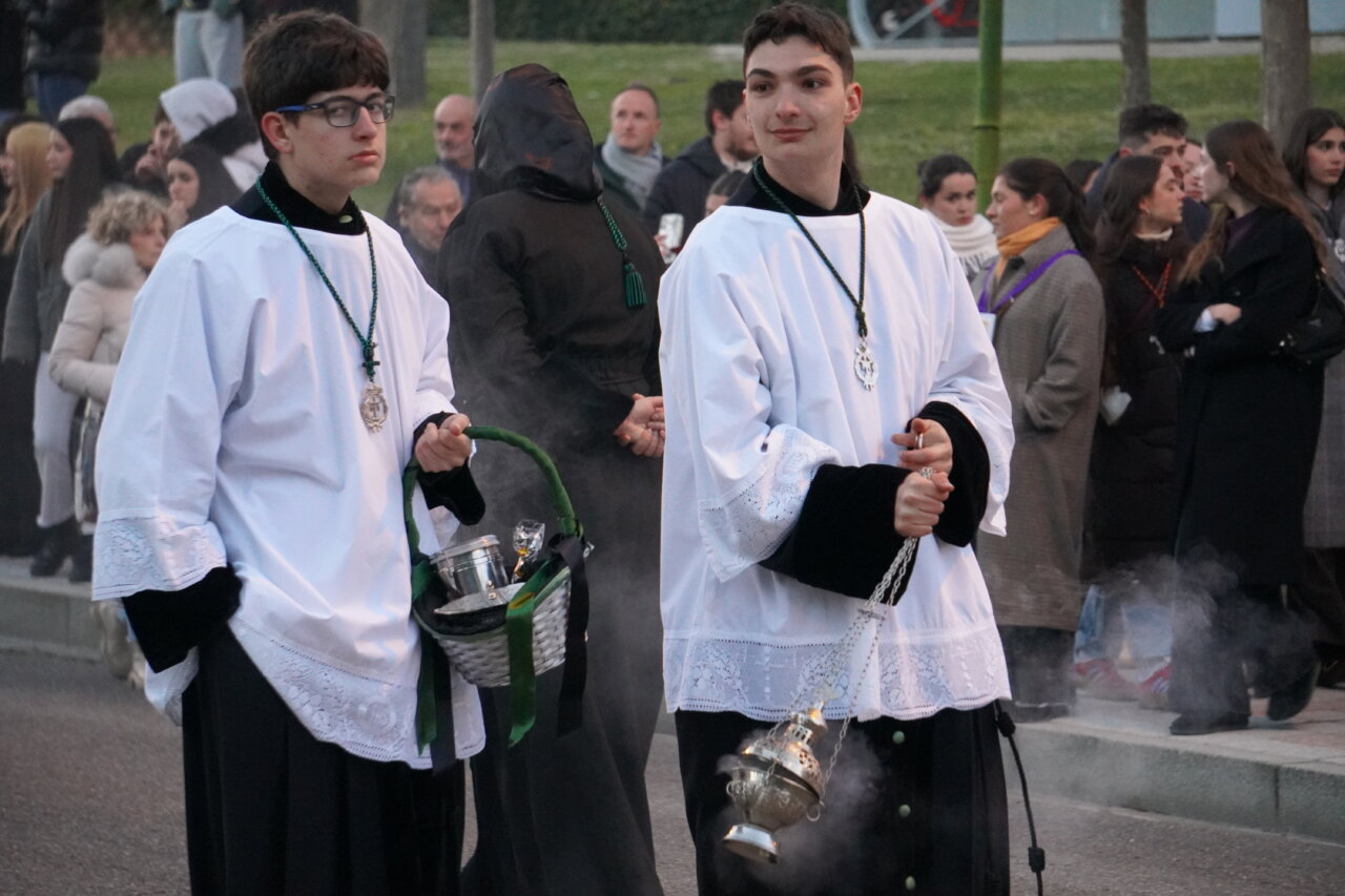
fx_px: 5995
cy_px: 448
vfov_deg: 8.6
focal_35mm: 160
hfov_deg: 12.8
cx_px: 672
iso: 6400
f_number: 5.6
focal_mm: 107
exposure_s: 1/100
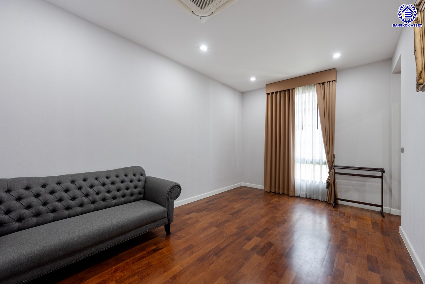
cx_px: 212
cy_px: 142
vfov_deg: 72.1
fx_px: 195
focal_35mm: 16
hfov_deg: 95.0
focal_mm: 16.5
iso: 100
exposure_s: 1/200
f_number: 8
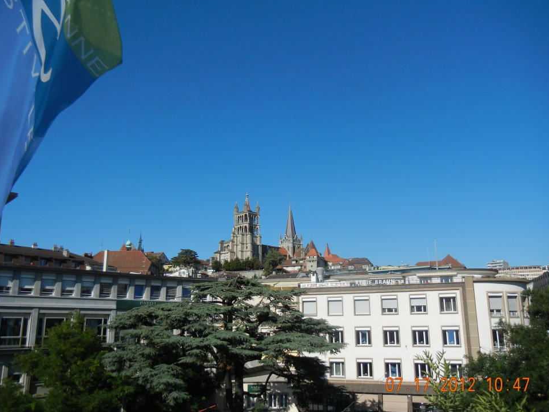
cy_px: 211
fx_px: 508
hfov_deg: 56.8
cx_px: 273
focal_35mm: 32
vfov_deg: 44.2
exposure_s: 1/596
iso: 160
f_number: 7
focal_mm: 5.4
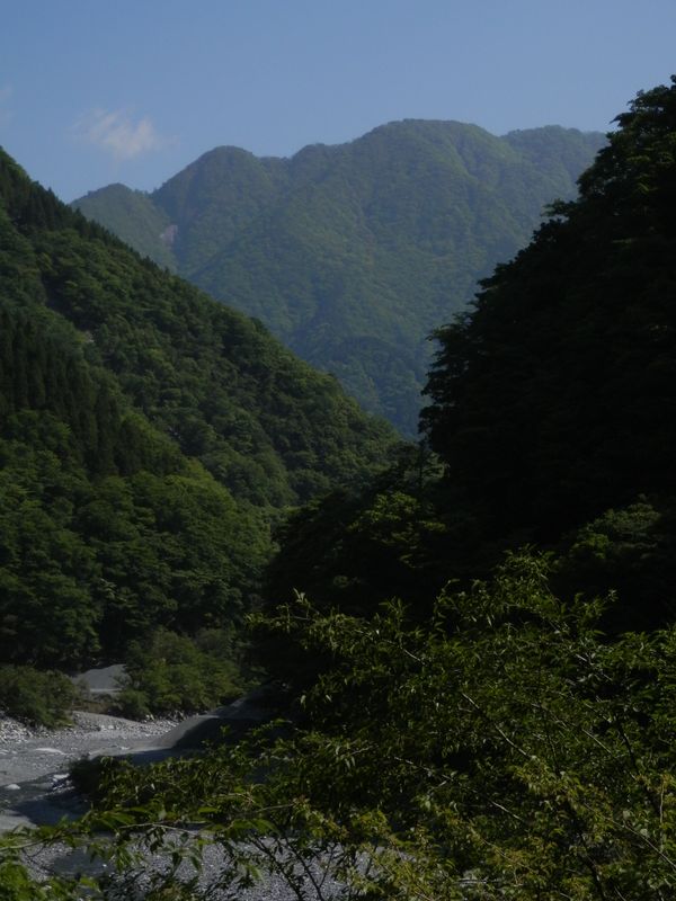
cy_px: 450
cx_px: 338
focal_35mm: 88
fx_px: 2291
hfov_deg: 16.8
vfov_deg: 22.3
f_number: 13.5
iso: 125
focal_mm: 15.8
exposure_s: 1/200
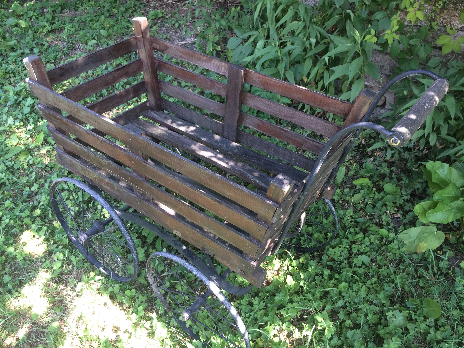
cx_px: 232
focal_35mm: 29
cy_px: 174
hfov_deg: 61.7
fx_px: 389
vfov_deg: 48.2
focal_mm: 4.15
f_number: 2.2
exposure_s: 1/100
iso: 64
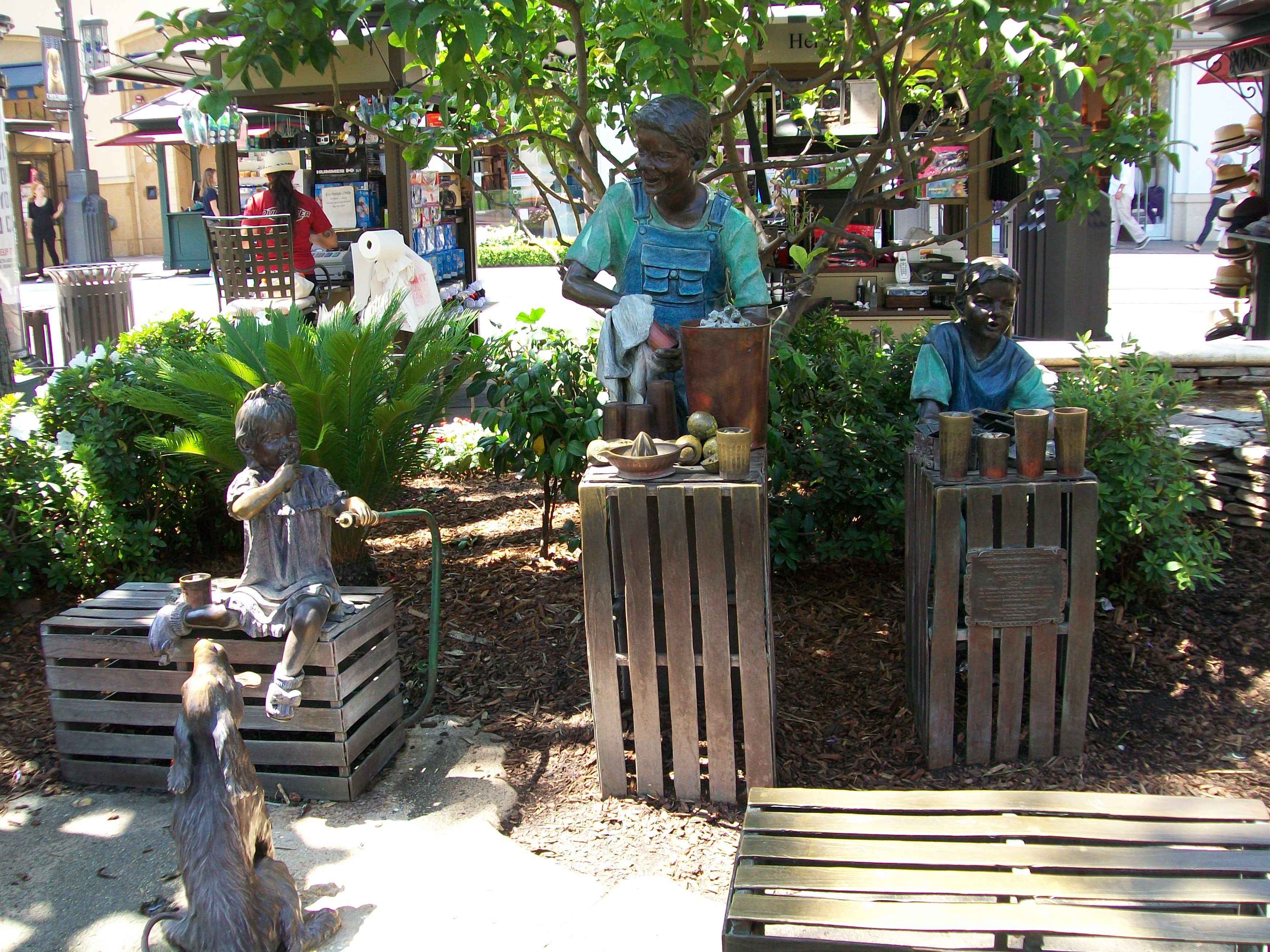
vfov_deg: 39.7
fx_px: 1321
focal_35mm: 36
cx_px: 635
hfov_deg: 51.4
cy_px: 476
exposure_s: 1/100
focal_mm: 6
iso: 64
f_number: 2.7
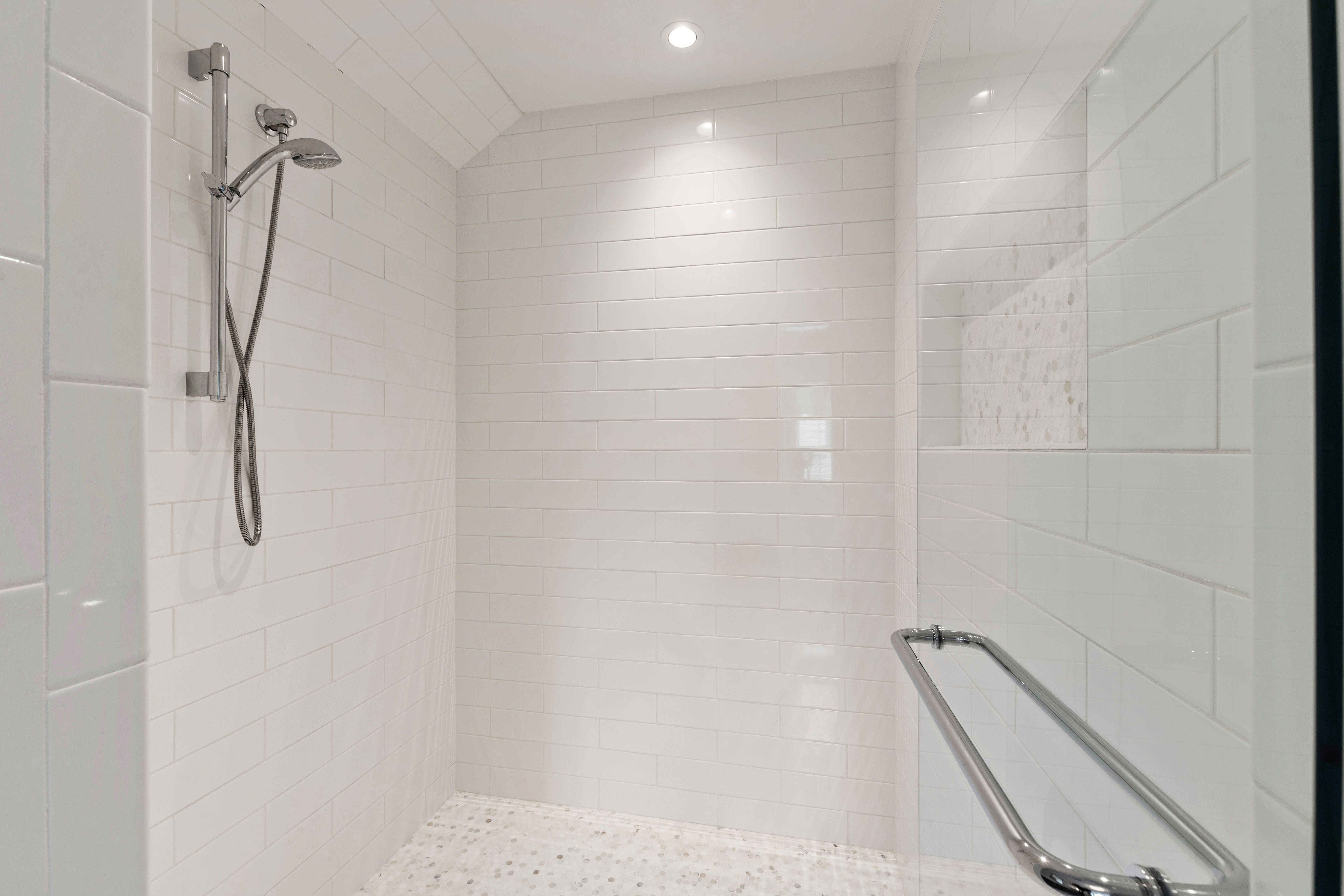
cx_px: 672
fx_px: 560
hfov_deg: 100.4
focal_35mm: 15
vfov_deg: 77.3
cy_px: 448
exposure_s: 1/6
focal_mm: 10
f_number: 8
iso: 100
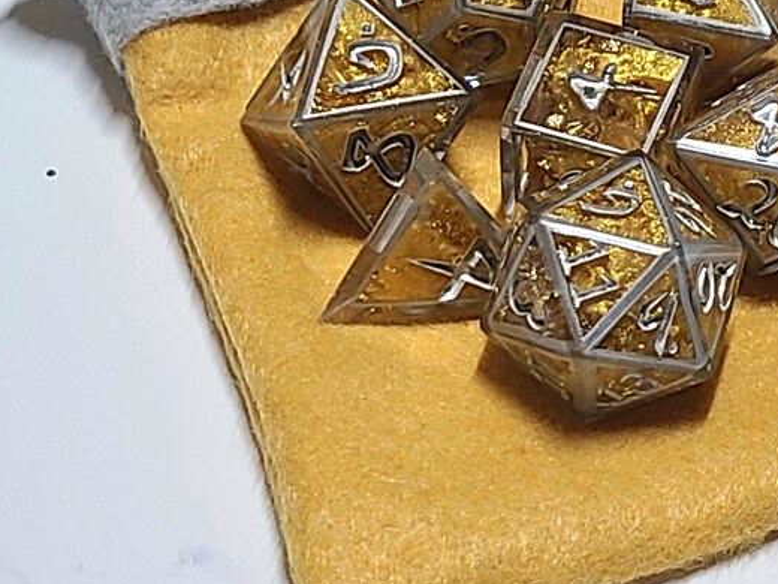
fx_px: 1011
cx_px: 516
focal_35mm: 45
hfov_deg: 41.6
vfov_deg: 31.6
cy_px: 150
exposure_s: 1/60.2
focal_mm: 5.4
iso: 125
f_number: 1.8
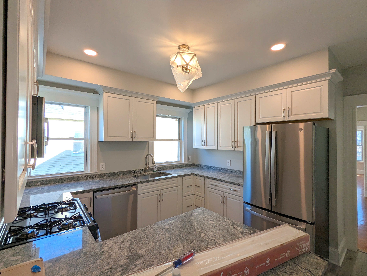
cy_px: 138
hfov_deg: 94.4
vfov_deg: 78.2
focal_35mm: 16
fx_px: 170
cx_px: 184
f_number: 2.2
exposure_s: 1/120
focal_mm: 2.35
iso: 56
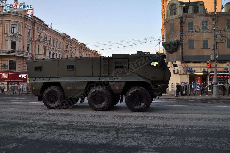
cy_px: 76
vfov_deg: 39.9
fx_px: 211
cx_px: 115
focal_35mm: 33
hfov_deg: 57.3
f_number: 2.8
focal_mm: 22
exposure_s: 1/320
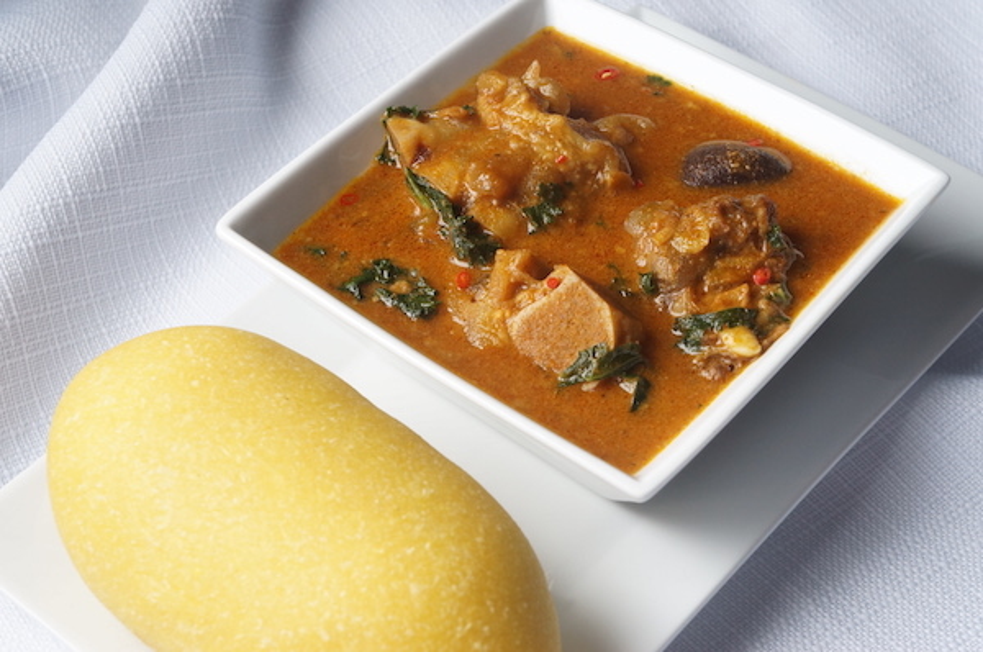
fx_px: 1717
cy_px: 326
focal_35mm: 63
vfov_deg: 21.5
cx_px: 492
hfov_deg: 31.9
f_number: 7.1
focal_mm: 42
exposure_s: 1/80
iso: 800
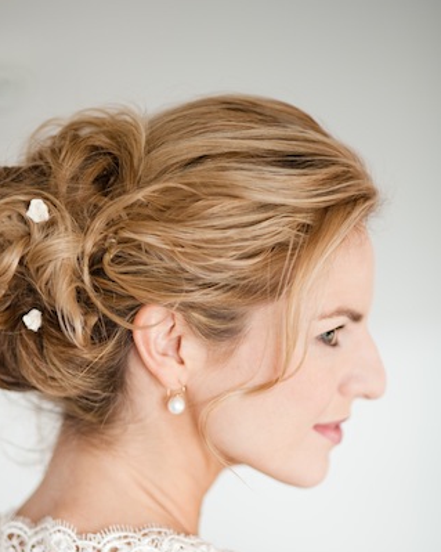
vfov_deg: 16.0
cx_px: 173
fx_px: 1959
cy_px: 374
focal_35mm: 120
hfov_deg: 12.8
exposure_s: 1/320
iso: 400
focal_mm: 85
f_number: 1.8
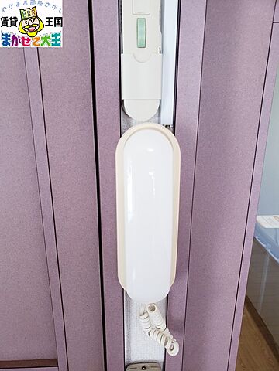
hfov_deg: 53.1
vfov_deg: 67.3
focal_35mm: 26
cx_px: 140
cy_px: 186
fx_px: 279
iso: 100
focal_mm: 4.3
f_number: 2.4
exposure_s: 1/20
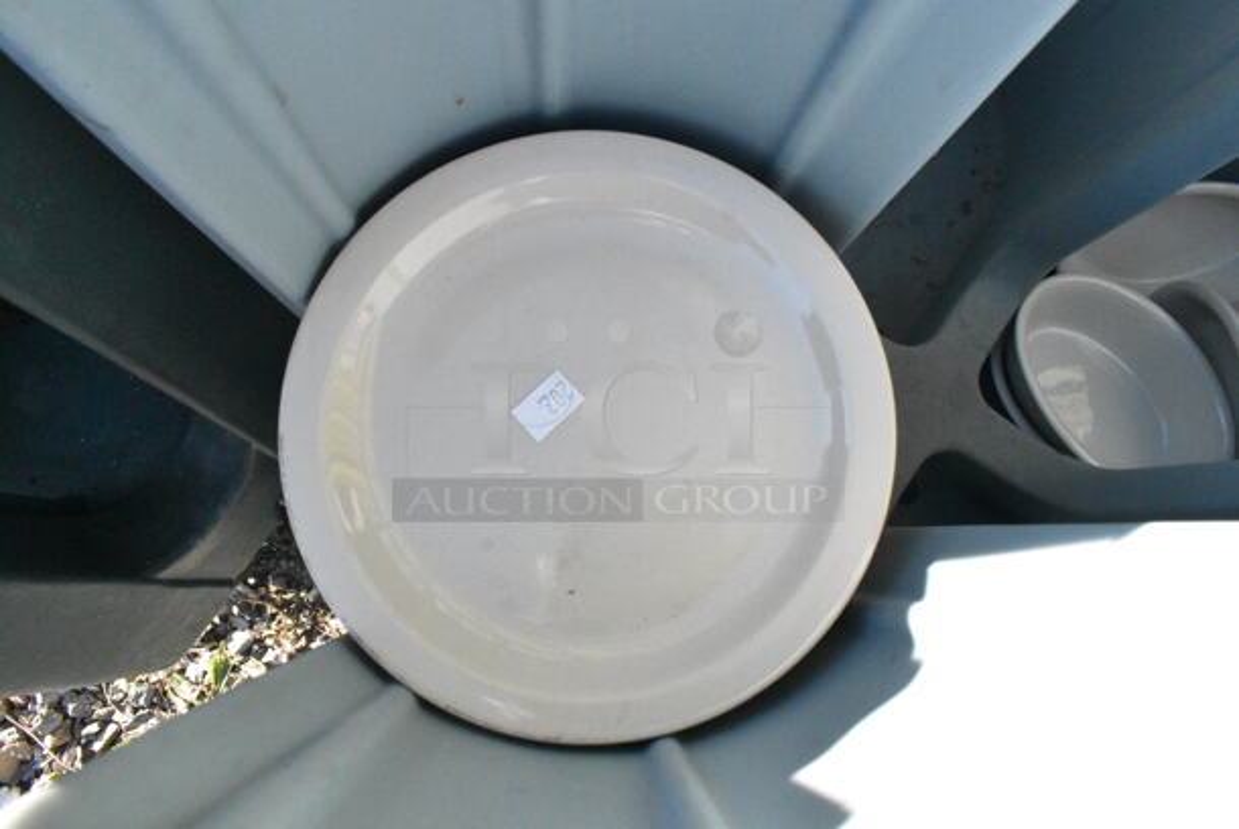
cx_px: 620
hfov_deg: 67.3
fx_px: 930
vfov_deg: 48.0
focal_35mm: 27
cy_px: 414
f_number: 16
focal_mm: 18
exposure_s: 1/1000
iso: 6400
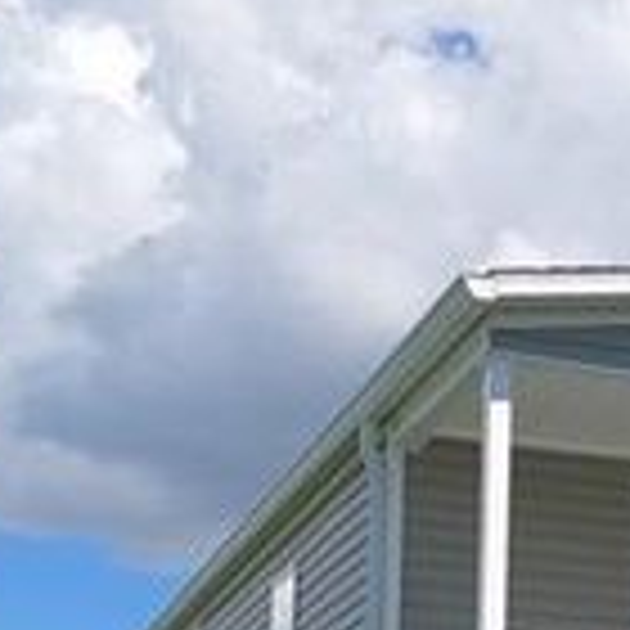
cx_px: 842
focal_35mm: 101
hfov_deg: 16.2
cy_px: 668
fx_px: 2080
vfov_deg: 16.8
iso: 40
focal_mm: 5.23
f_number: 1.8
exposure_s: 1/2450
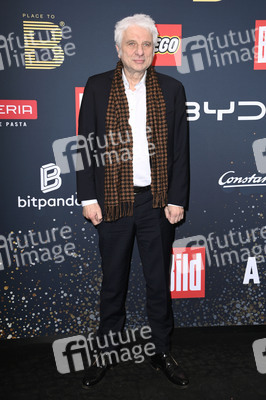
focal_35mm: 48
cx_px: 133
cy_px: 200
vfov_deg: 41.1
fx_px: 533
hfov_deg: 28.0
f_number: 5.6
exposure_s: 1/250
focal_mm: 48
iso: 320
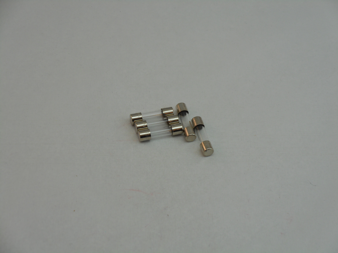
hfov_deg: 22.0
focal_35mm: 89
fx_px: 869
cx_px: 169
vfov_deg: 16.6
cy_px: 126
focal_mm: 15.9
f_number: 5.6
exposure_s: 1/60
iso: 100
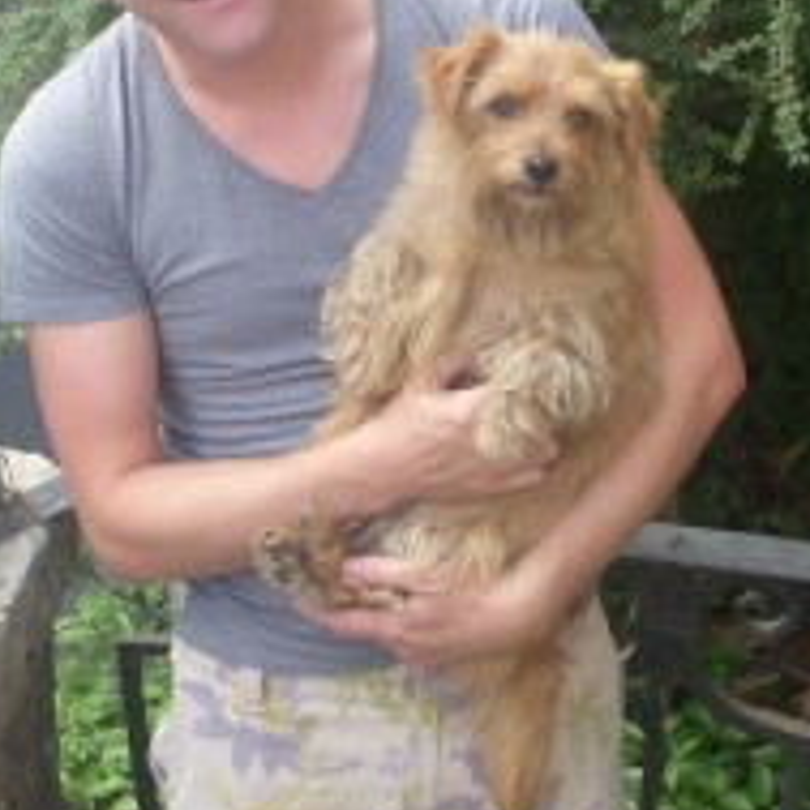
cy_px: 236
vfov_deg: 12.3
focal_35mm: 142
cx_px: 506
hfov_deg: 12.3
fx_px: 3759
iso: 100
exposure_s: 1/125
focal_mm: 6.3
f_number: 3.3
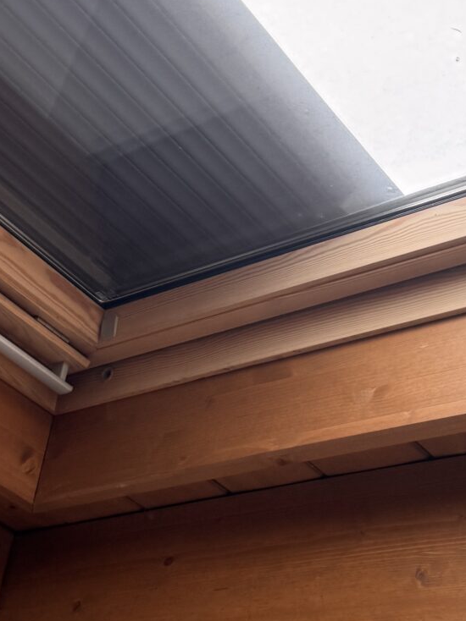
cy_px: 327
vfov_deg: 29.0
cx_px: 171
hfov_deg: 21.9
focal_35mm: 67
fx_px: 1203
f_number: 1.78
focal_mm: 6.76
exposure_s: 1/121
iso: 80
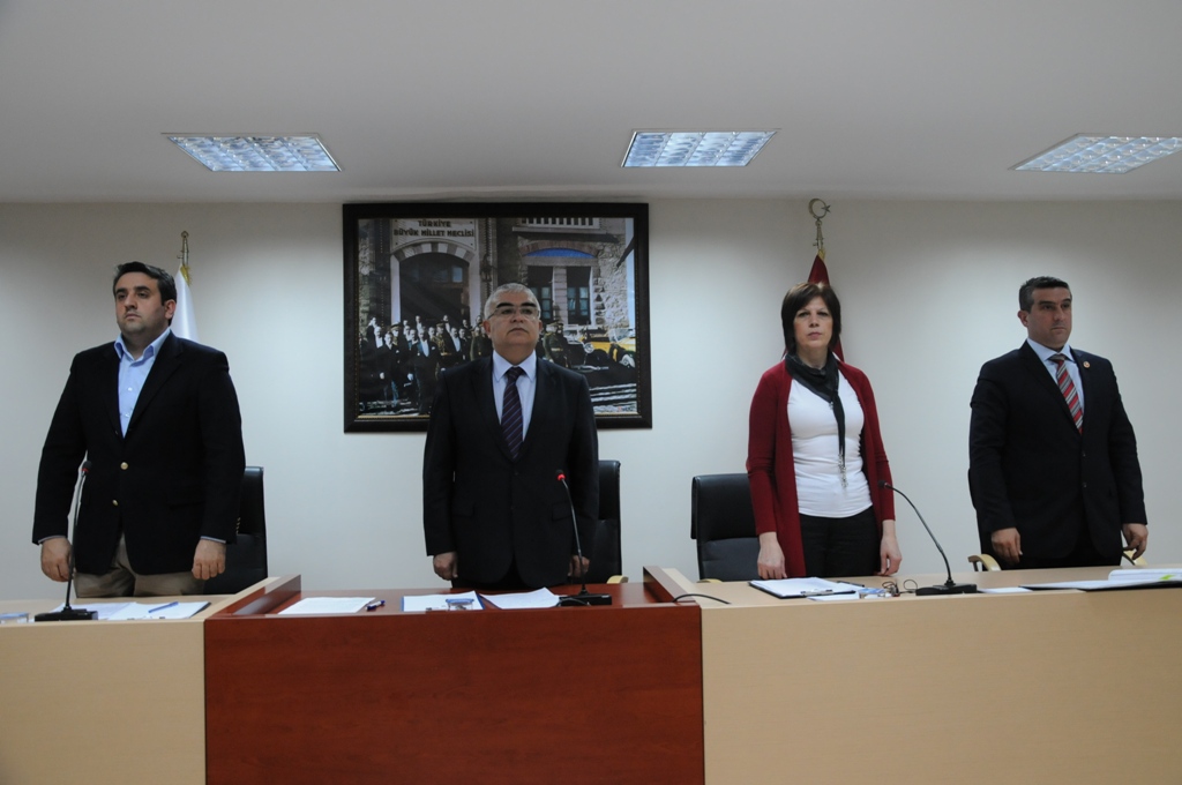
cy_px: 392
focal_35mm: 32
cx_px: 591
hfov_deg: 59.6
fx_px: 1033
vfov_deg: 41.6
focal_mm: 21
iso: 1000
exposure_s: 1/80
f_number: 5
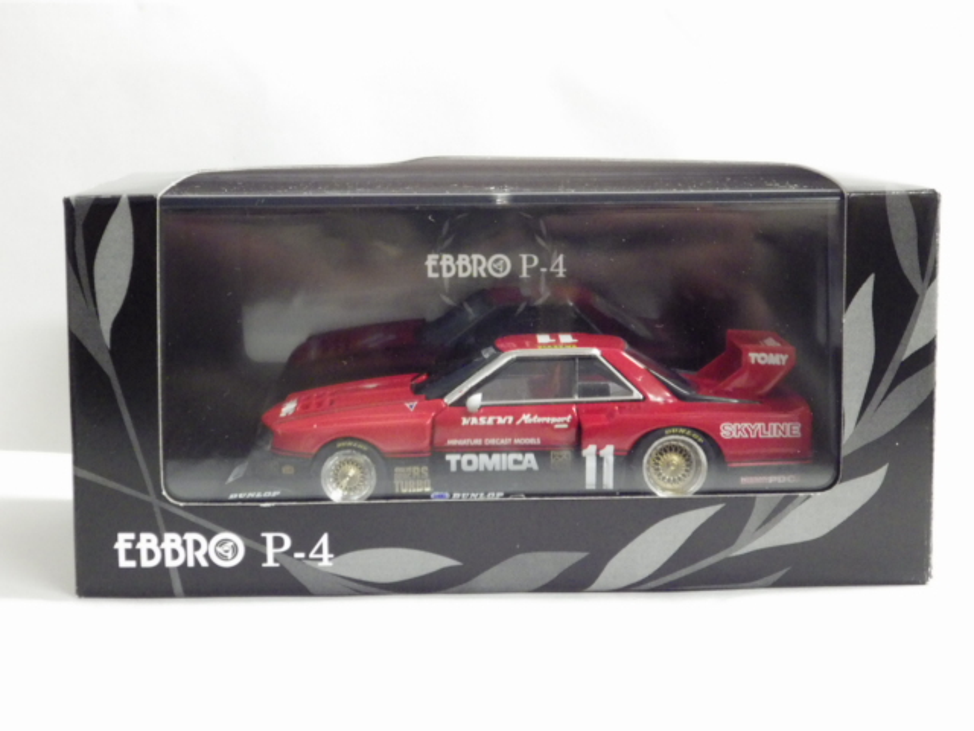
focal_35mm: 71
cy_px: 366
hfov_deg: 27.4
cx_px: 487
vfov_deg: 20.7
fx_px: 1998
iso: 800
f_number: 4.2
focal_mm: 12.8
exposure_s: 1/25
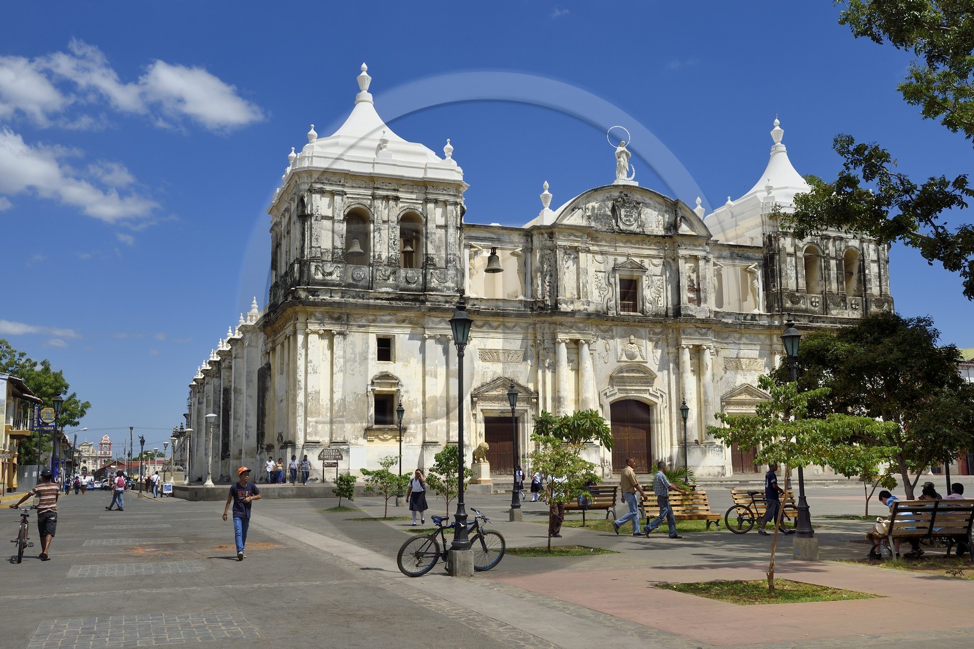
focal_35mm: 34
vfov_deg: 38.9
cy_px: 324
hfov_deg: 55.8
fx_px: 920
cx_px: 487
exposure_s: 1/320
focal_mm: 34
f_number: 13
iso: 200
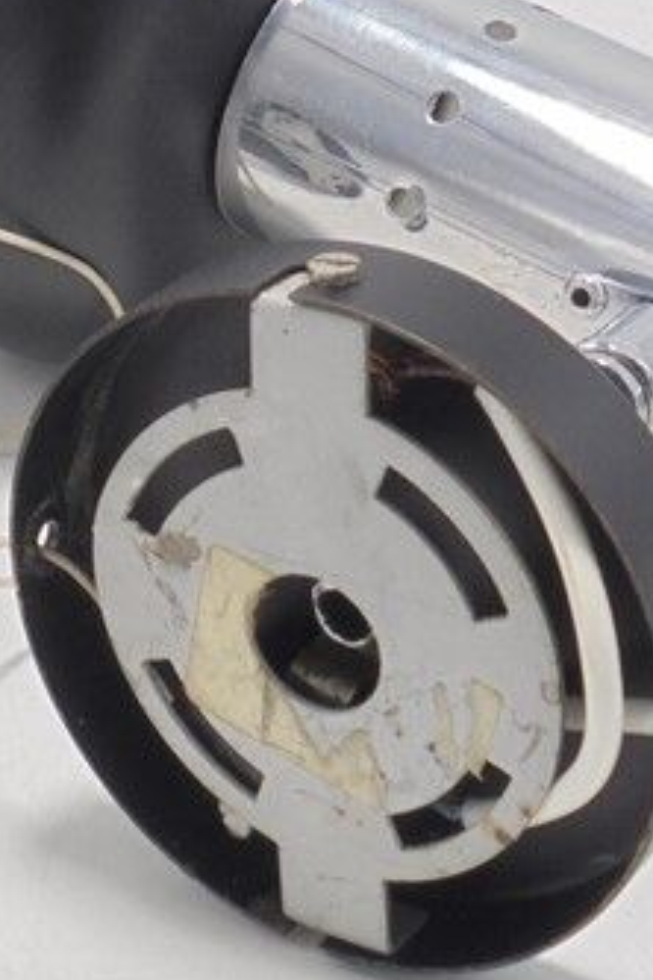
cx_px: -65
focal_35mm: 121
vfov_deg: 16.9
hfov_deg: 11.2
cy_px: 293
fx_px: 3292
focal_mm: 7.8
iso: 100
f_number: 4.5
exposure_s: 1/30
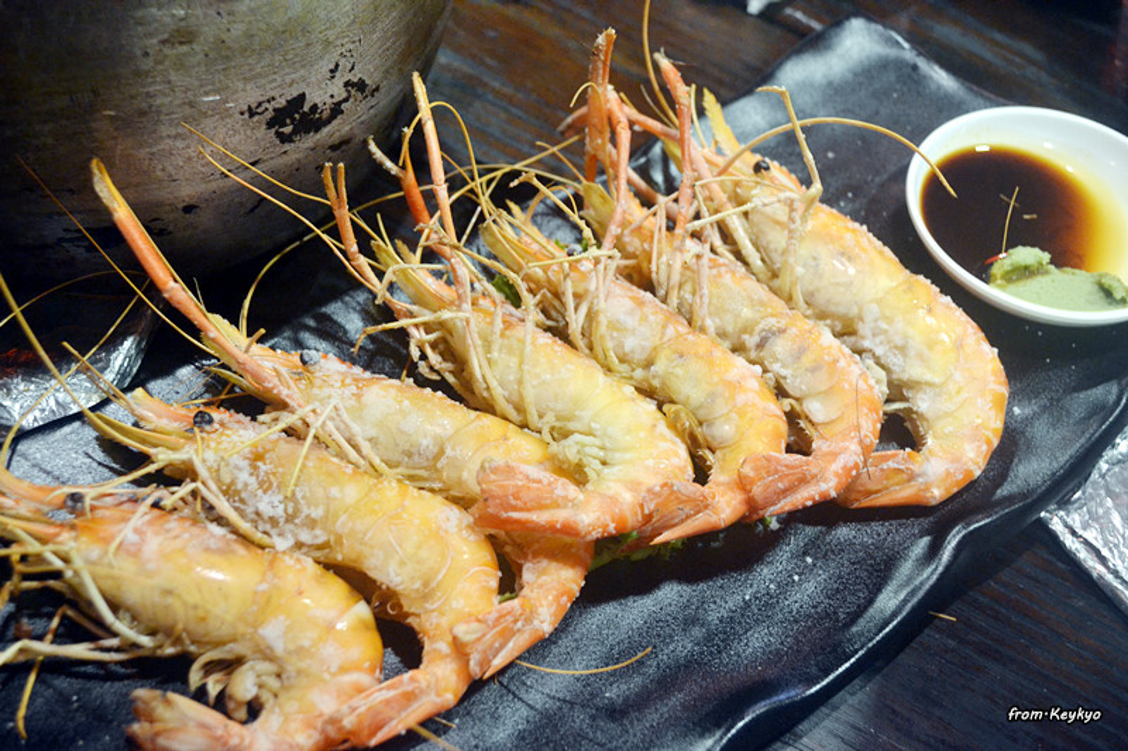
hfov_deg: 46.4
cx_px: 564
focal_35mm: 42
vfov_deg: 31.9
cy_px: 376
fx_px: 1316
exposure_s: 1/15
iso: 2000
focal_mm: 28
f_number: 4.5
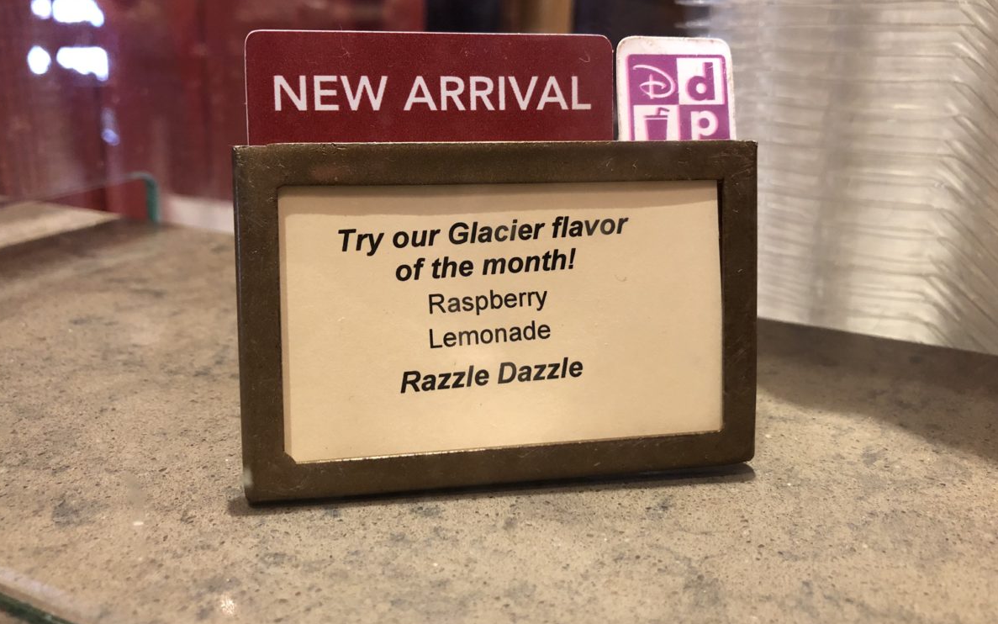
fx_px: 816
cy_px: 270
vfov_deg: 41.8
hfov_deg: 62.9
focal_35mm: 30
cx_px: 497
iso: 100
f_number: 1.8
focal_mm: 3.99
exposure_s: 1/13
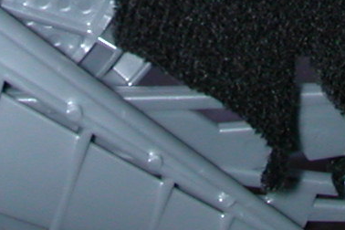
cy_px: -274
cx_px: 246
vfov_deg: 7.9
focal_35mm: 163
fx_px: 1562
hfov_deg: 12.6
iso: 100
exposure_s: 1/59.9
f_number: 4.5
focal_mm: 5.6
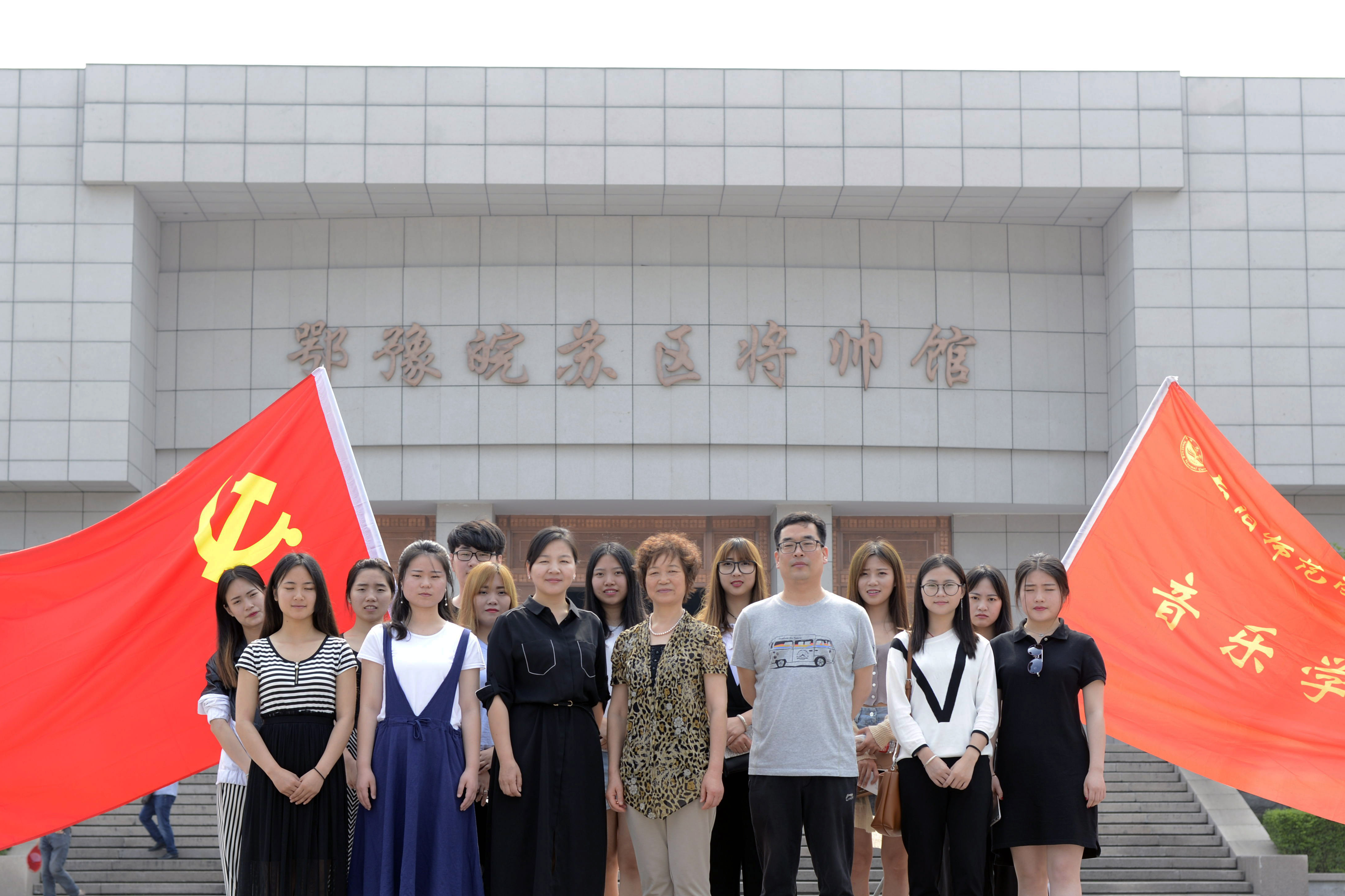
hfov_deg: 29.2
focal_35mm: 69
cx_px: 674
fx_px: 2578
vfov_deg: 19.7
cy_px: 542
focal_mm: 50
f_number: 5.6
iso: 100
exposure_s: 1/160
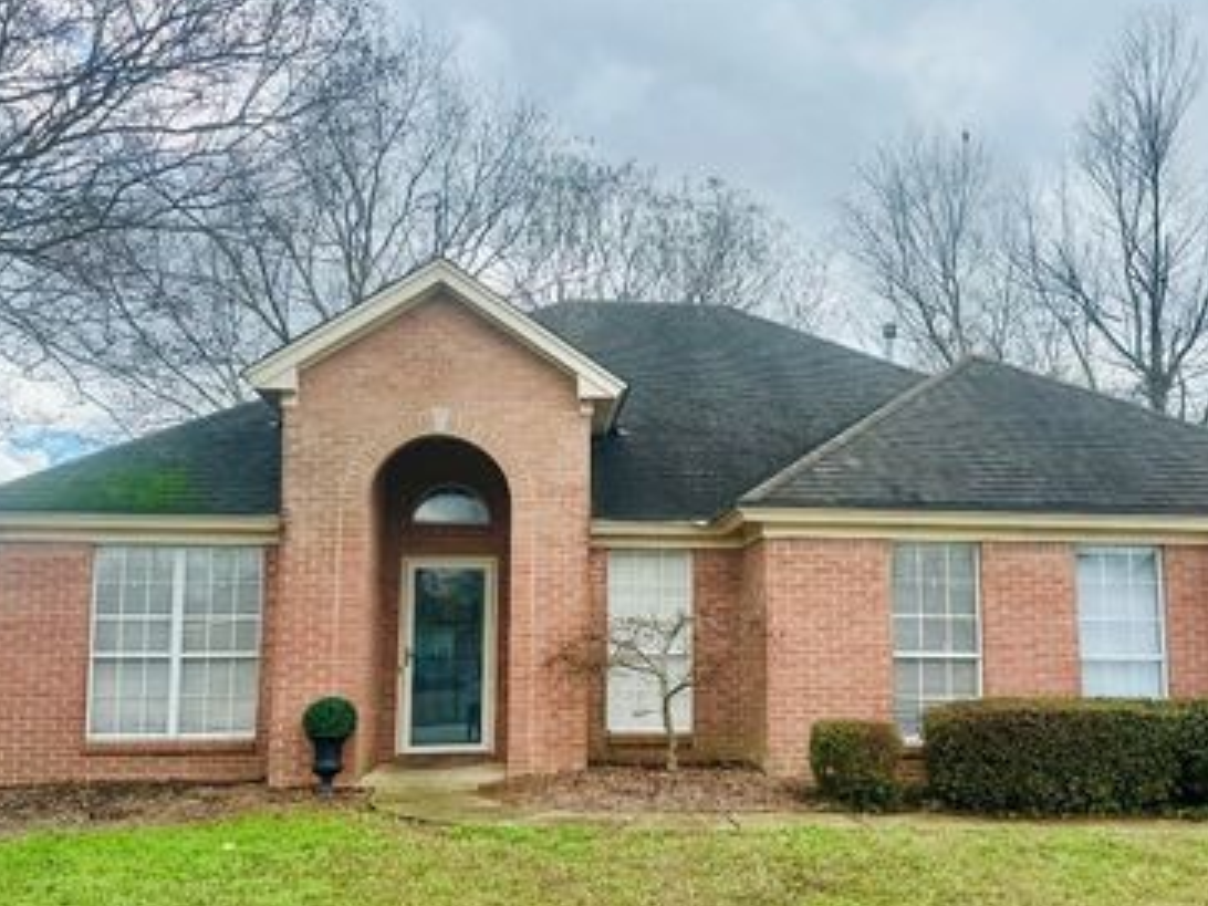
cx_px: 697
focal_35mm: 33
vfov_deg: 42.9
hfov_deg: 55.1
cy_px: 493
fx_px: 1152
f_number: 1.78
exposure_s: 1/4016
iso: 80
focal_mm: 6.86
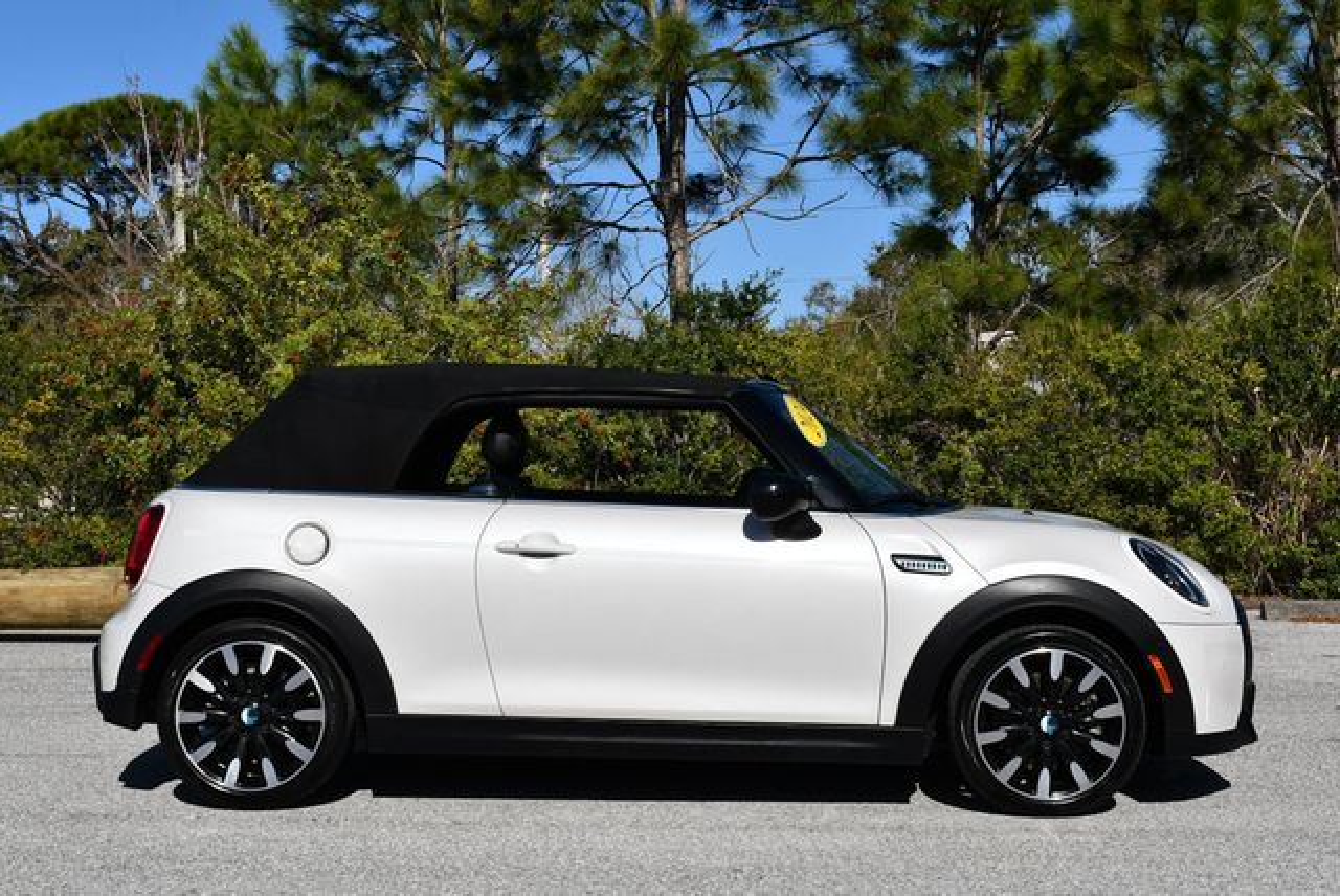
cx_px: 670
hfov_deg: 31.4
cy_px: 448
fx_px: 2384
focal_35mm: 64
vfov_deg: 21.3
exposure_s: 1/400
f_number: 10
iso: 100
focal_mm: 32
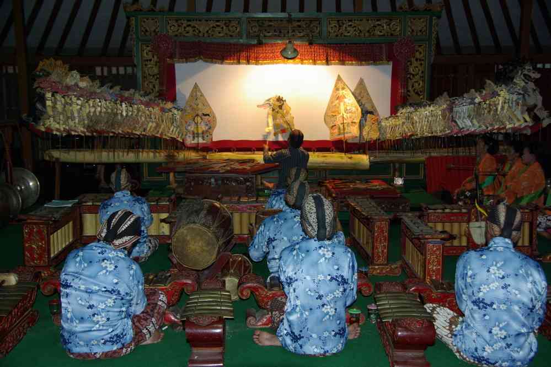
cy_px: 184
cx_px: 276
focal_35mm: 43
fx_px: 658
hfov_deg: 45.4
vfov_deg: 31.2
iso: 400
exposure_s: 1/8
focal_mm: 29.4
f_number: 4
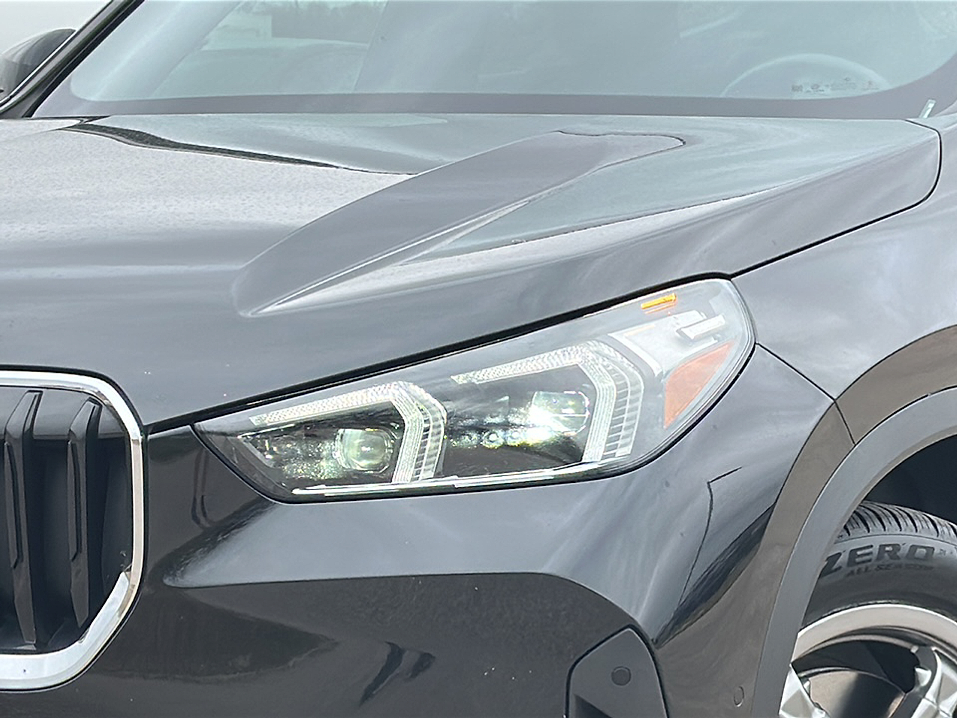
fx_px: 2765
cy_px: 359
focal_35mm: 100
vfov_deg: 14.8
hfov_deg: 19.6
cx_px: 478
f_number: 1.78
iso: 64
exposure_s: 1/1110
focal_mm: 6.86
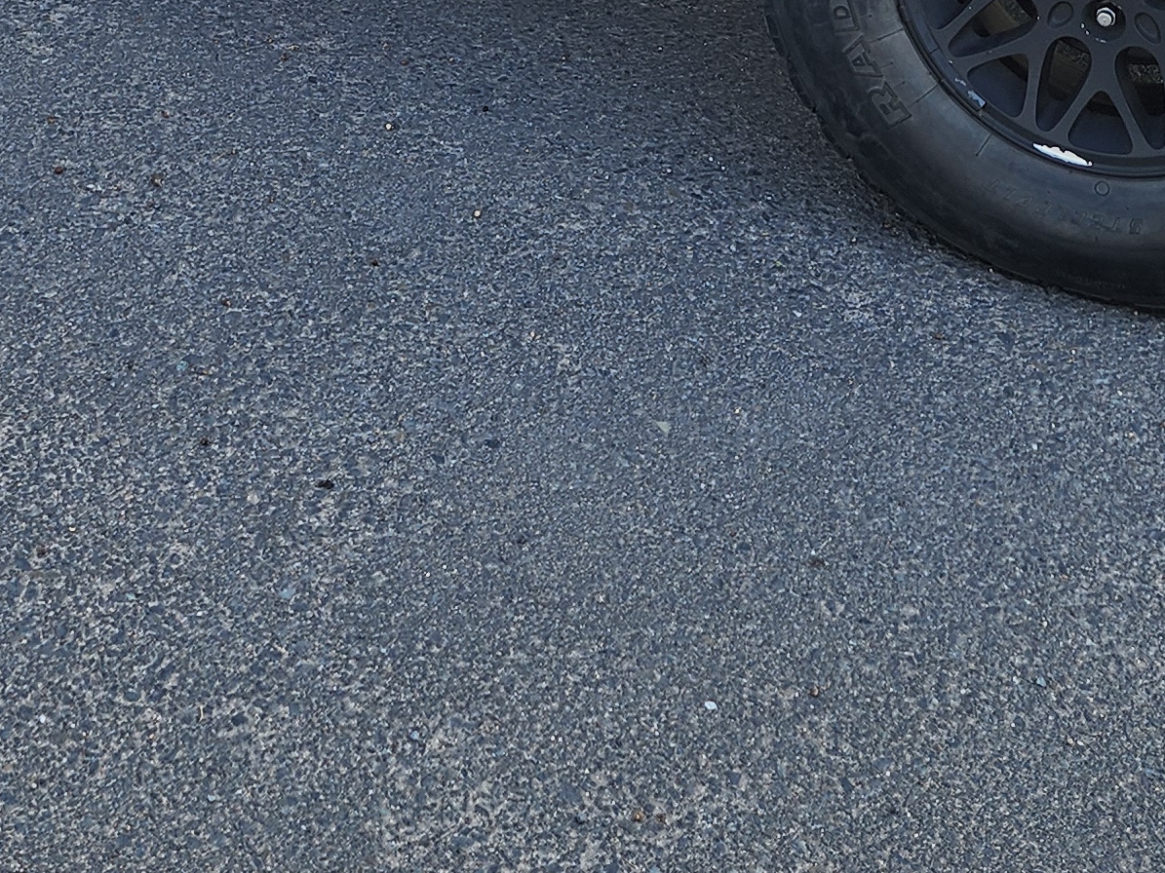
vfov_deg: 16.7
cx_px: 348
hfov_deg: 25.1
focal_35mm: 77
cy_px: -575
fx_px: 2591
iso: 16
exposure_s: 1/180
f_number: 1.8
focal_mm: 6.4
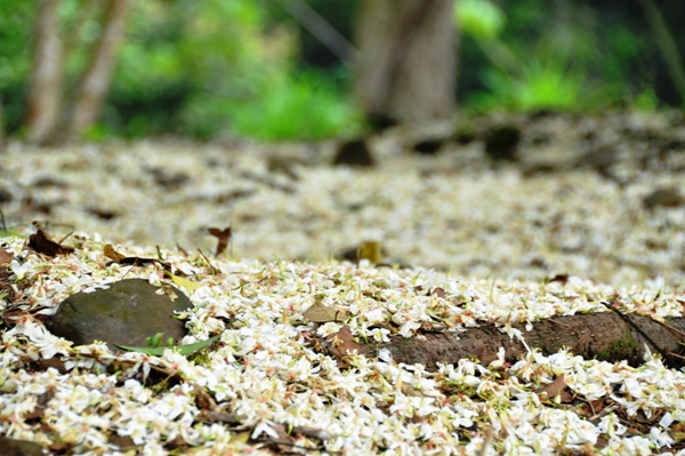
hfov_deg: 9.2
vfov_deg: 6.1
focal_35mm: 225
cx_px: 342
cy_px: 228
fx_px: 4278
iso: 280
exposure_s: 1/60
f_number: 8
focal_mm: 150
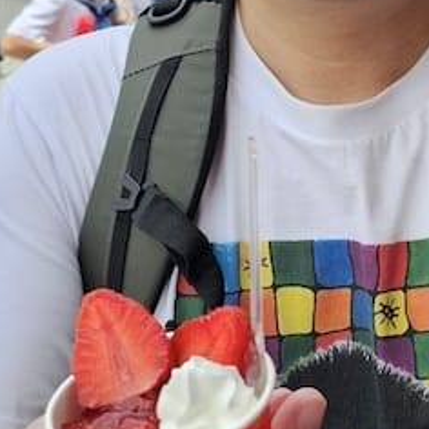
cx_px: 307
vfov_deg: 25.0
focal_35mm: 69
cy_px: 184
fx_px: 967
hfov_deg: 24.8
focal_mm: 6.3
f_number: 1.7
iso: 10
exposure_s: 1/250
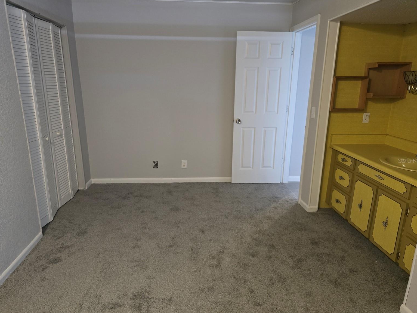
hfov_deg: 71.6
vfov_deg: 56.8
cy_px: 161
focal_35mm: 24
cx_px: 206
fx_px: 289
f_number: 1.7
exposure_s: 1/60
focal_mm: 6.3
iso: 1000
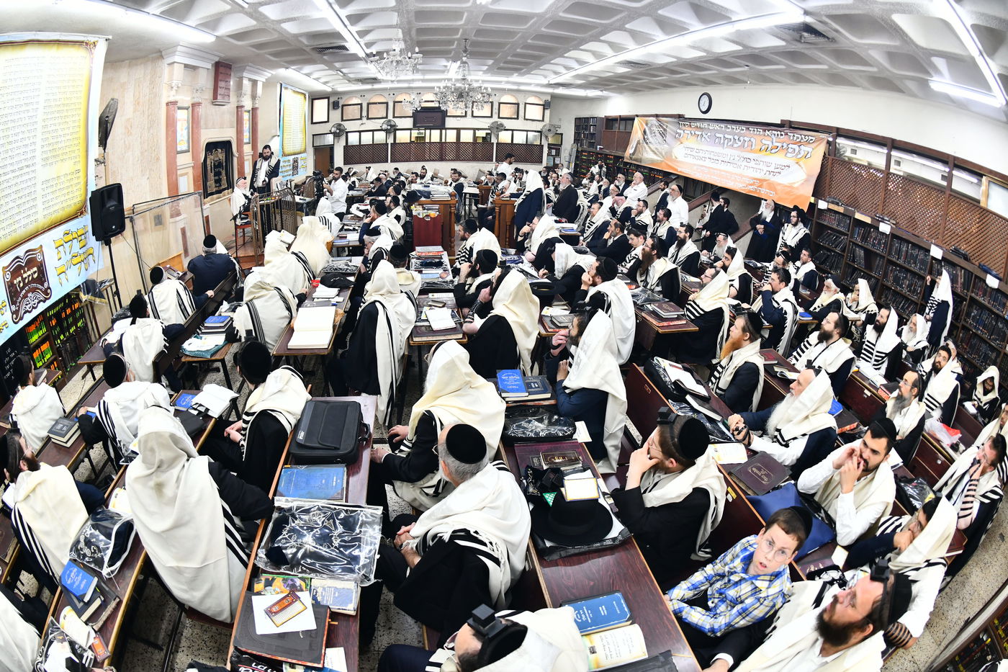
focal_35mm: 16
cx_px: 504
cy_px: 336
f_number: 5
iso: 1250
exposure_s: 1/160
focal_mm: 16
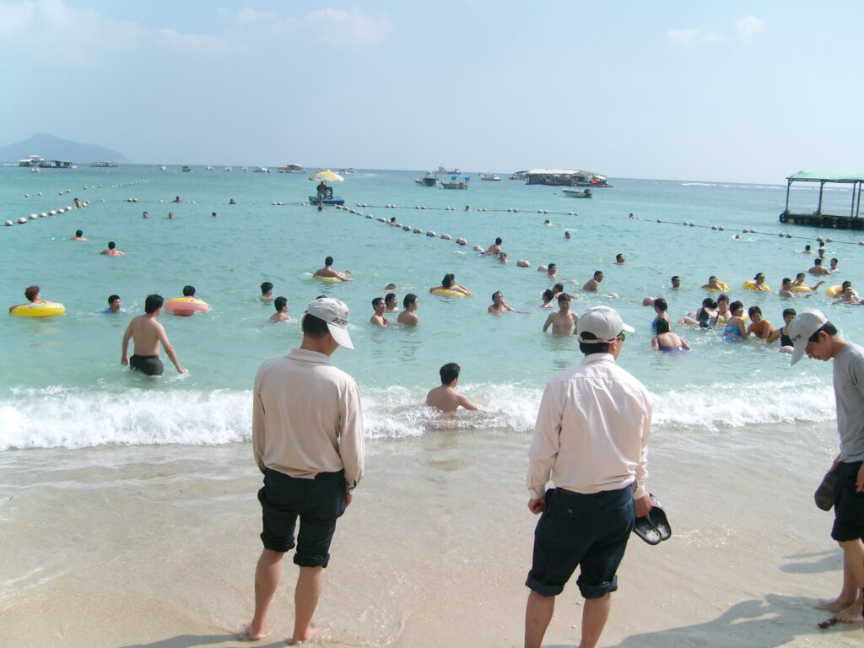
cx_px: 432
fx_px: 874
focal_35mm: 35
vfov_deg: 40.7
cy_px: 324
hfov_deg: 52.6
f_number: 7.1
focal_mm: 5.8
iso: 80
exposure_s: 1/350
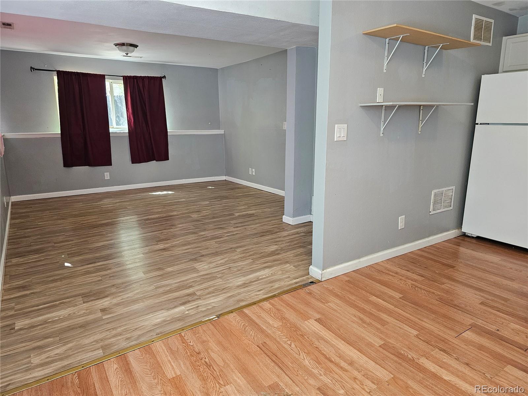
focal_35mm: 23
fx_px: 351
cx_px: 264
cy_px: 198
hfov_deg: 73.9
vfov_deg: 58.9
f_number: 1.7
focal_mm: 6.3
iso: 320
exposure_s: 1/120
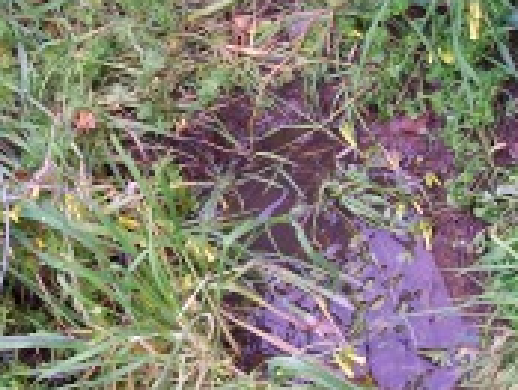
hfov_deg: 22.5
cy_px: 128
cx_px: 68
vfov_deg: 17.4
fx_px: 1274
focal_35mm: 85
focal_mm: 5.6
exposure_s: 1/45
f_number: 2.8
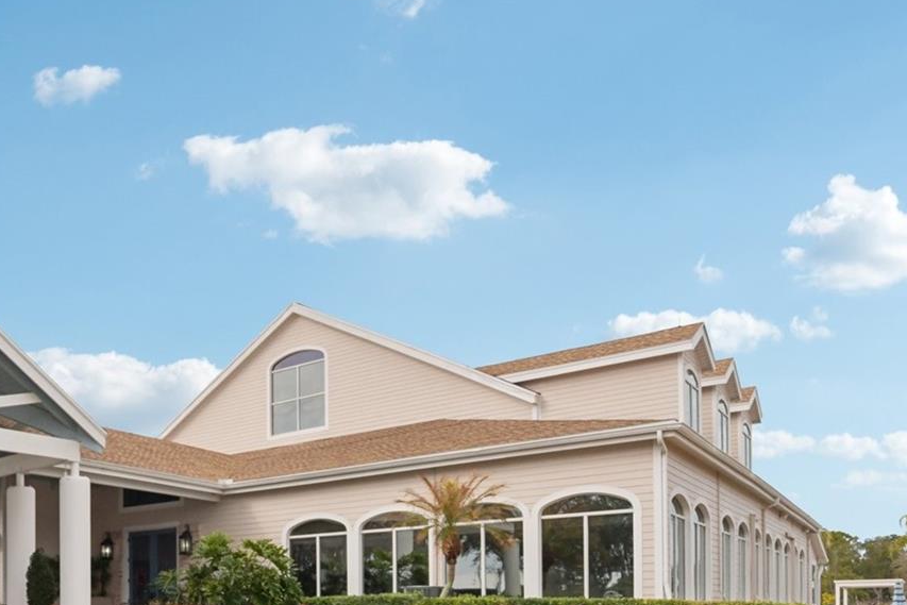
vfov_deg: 41.6
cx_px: 158
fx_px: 756
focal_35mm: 30
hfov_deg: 56.6
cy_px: 489
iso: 400
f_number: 8
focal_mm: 16
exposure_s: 1/1250
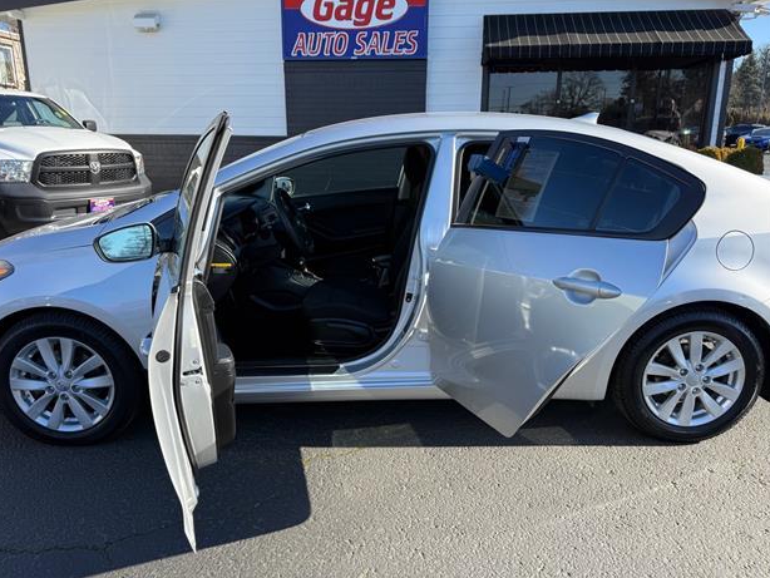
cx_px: 375
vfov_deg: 54.9
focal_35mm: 25
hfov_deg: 69.4
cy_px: 278
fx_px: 556
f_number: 1.78
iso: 80
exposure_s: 1/1250
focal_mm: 6.76
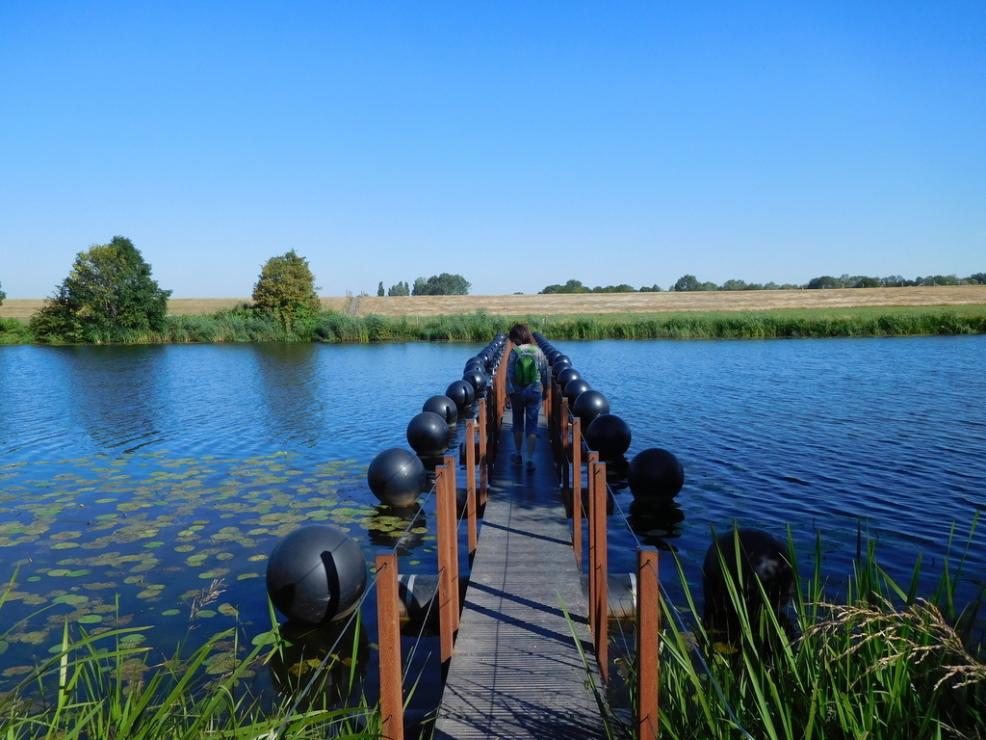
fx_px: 712
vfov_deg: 54.9
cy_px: 370
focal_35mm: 25
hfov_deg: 69.4
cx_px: 493
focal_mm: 4.5
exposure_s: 1/1500
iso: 125
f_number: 3.4
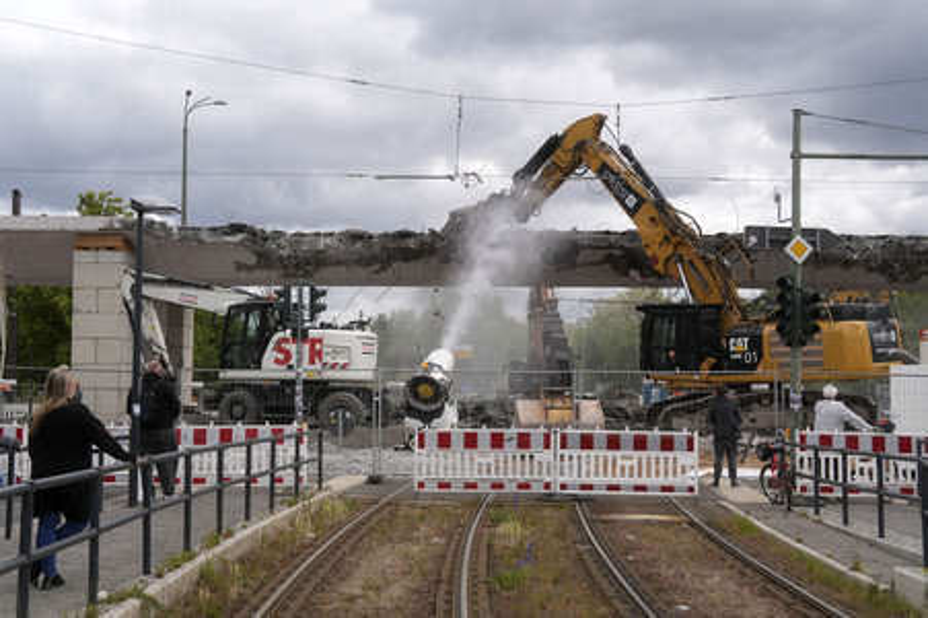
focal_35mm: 45
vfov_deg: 29.8
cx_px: 464
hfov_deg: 43.6
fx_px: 1159
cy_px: 309
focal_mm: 30
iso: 640
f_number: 6.3
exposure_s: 1/2000
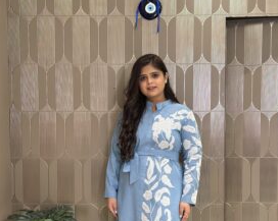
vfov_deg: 21.9
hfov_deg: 27.5
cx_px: 136
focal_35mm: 69
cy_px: 169
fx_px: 567
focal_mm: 6.86
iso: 125
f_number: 1.78
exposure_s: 1/50
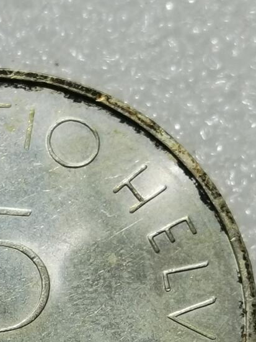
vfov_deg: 9.4
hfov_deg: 7.1
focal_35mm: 209
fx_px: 2062
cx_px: 12
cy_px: 315
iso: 64
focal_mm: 6.67
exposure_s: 1/100
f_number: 1.9
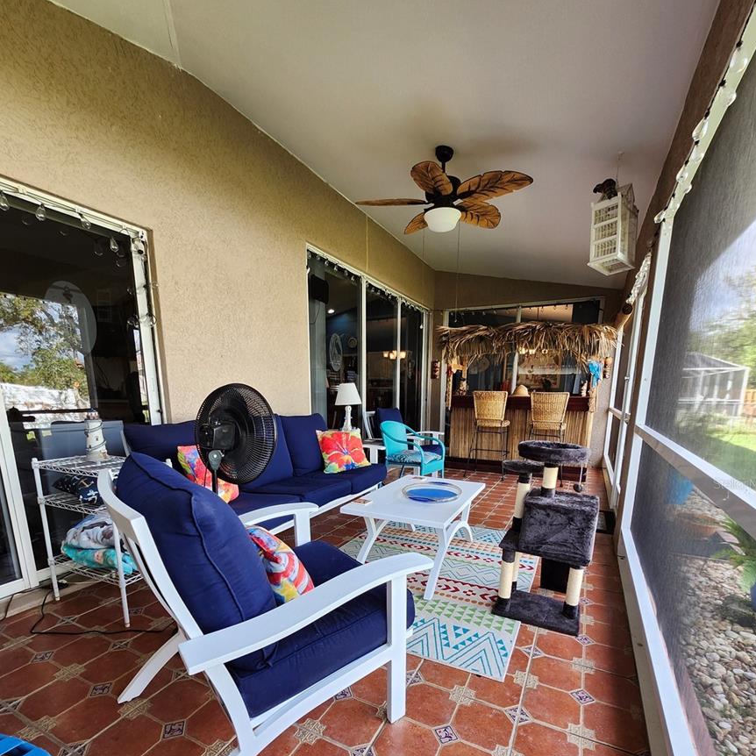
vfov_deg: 85.3
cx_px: 381
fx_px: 395
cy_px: 483
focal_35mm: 16
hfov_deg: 87.4
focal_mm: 1.74
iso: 50
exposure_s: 1/60
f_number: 2.2
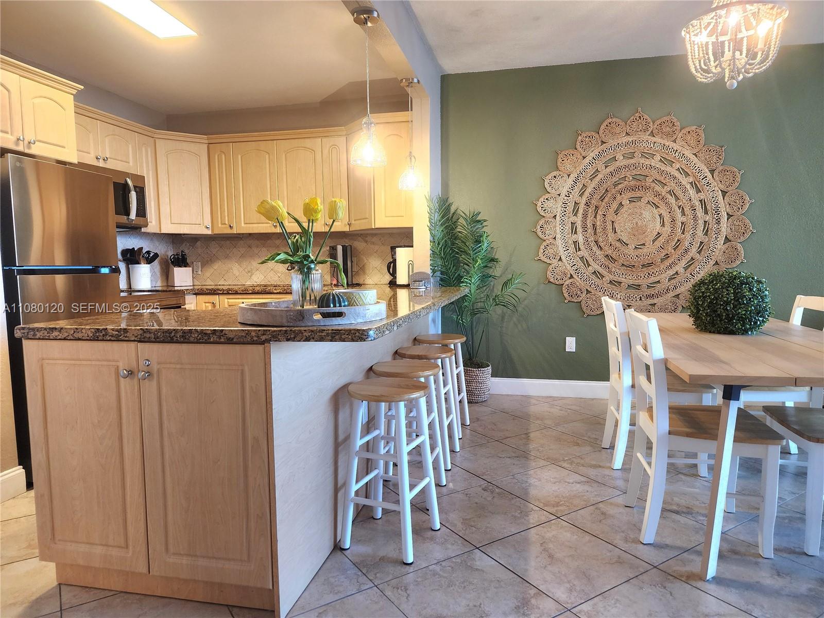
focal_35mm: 23
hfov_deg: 73.9
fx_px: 547
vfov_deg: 58.9
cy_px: 309
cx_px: 412
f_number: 1.8
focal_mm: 6.4
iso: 320
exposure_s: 1/120
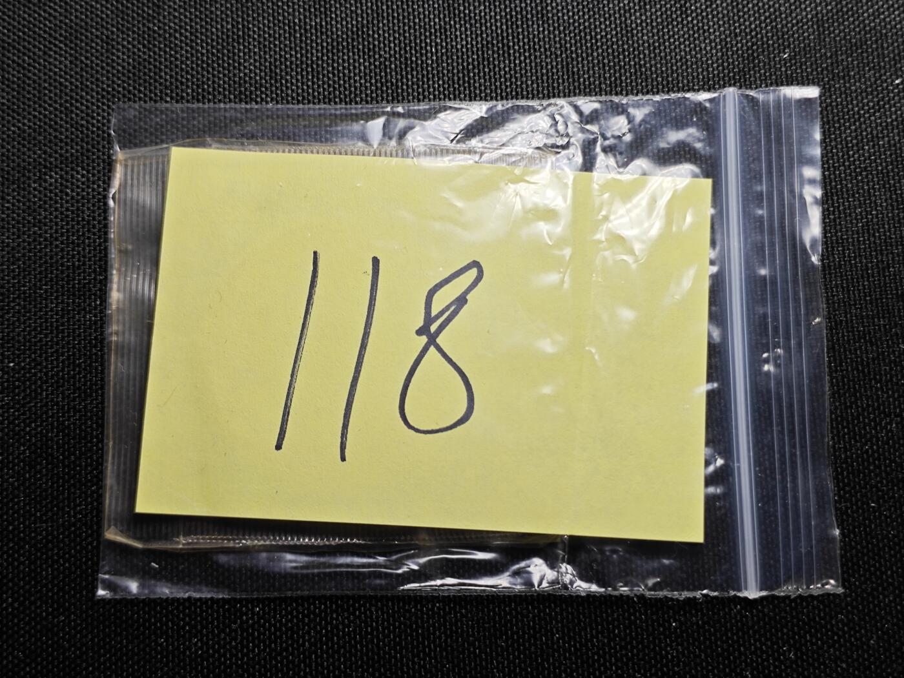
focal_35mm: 49
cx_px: 452
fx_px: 1280
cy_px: 339
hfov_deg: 38.9
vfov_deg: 29.7
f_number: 1.6
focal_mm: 5.84
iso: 50
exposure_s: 1/100
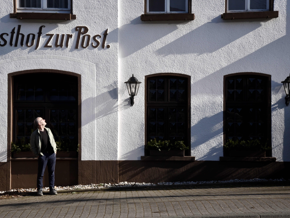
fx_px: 637
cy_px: 109
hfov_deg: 25.6
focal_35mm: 76
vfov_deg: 19.4
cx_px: 132
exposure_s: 1/160
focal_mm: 70
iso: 720
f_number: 29
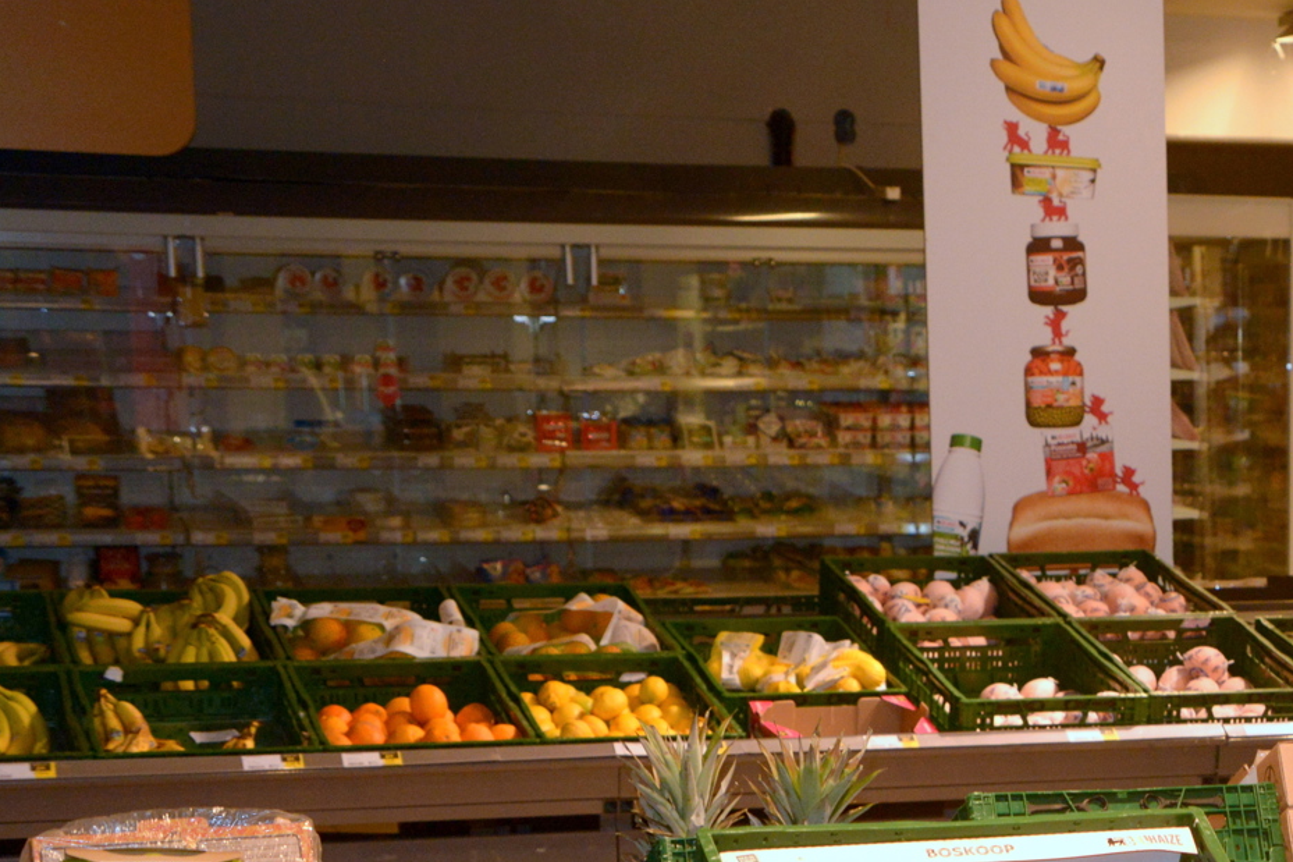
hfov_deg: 18.4
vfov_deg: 12.7
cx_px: 1390
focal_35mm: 107
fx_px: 3842
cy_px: 820
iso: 1600
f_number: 5
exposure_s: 1/125
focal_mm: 46
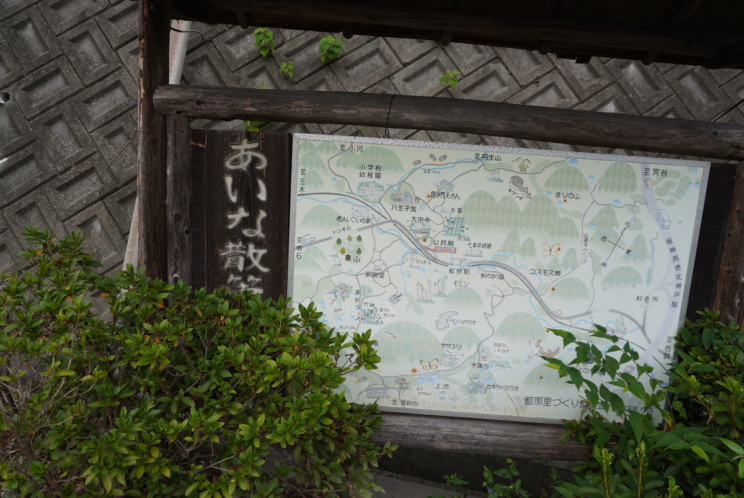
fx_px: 496
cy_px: 249
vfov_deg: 53.2
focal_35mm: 24
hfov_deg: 73.7
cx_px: 372
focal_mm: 16
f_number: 4.5
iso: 100
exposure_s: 1/250
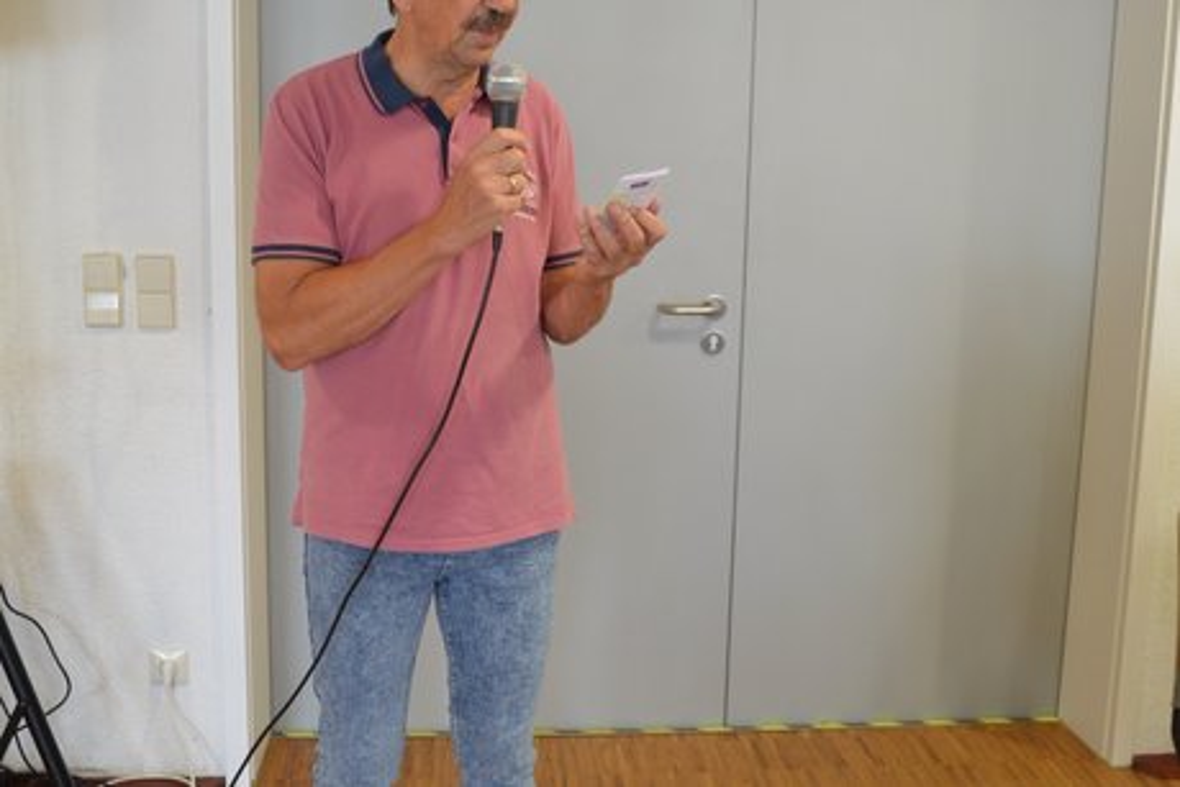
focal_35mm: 27
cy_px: 394
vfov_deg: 48.0
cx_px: 590
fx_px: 885
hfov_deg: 67.4
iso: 800
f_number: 3.5
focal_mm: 18
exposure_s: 1/50
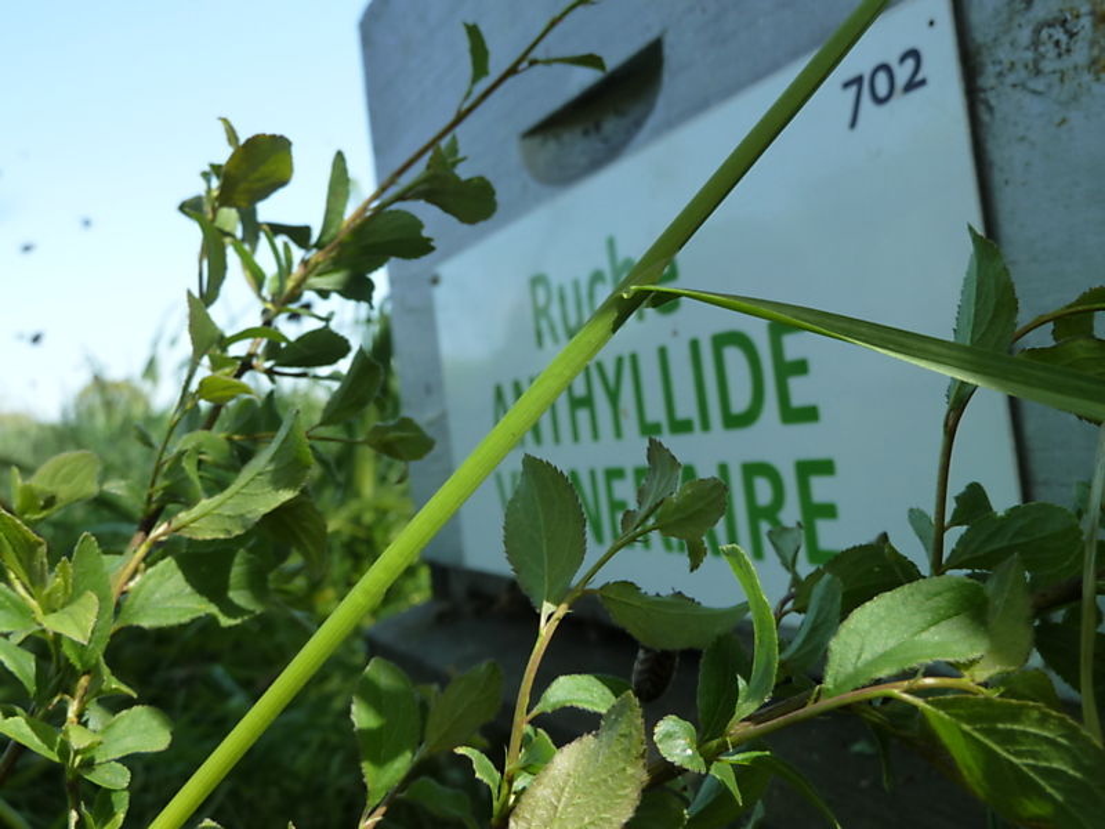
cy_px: 414
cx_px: 552
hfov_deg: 56.8
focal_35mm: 32
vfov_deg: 44.2
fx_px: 1021
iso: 125
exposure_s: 1/200
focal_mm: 5.3
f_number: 4
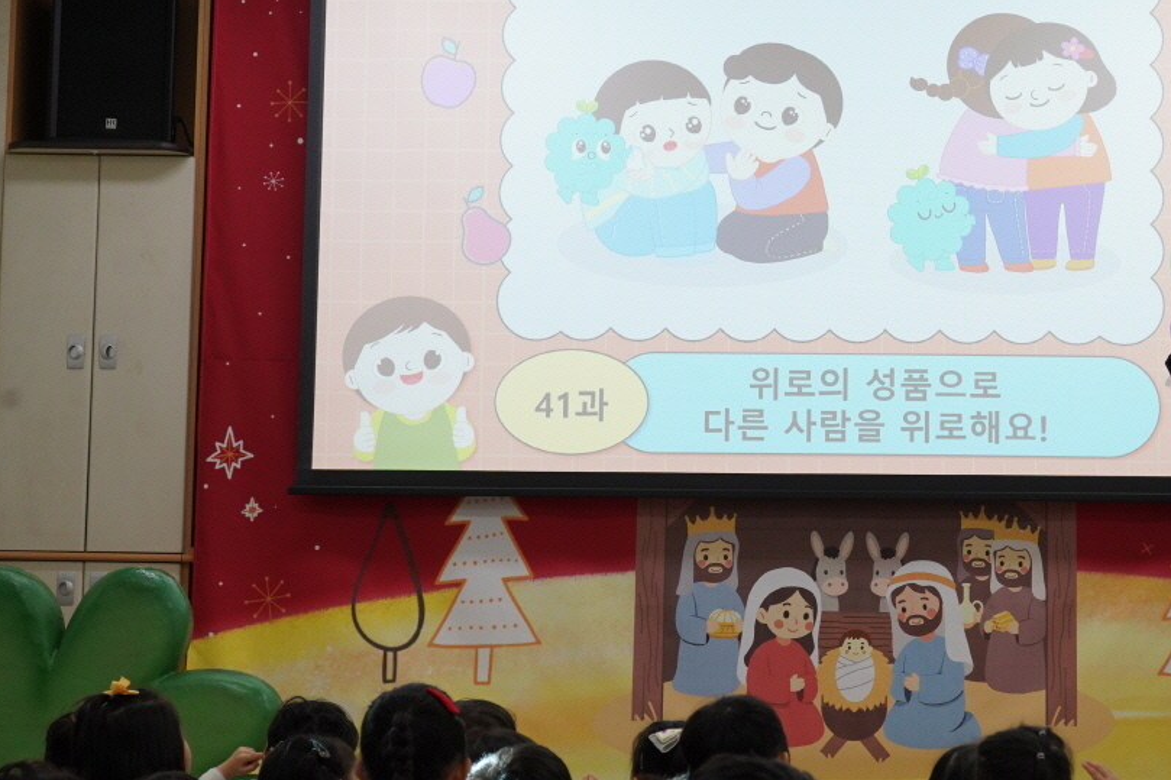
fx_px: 2894
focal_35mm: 89
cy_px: 318
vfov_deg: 15.3
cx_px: 837
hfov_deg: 22.7
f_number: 7.1
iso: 2500
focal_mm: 60
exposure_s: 1/200
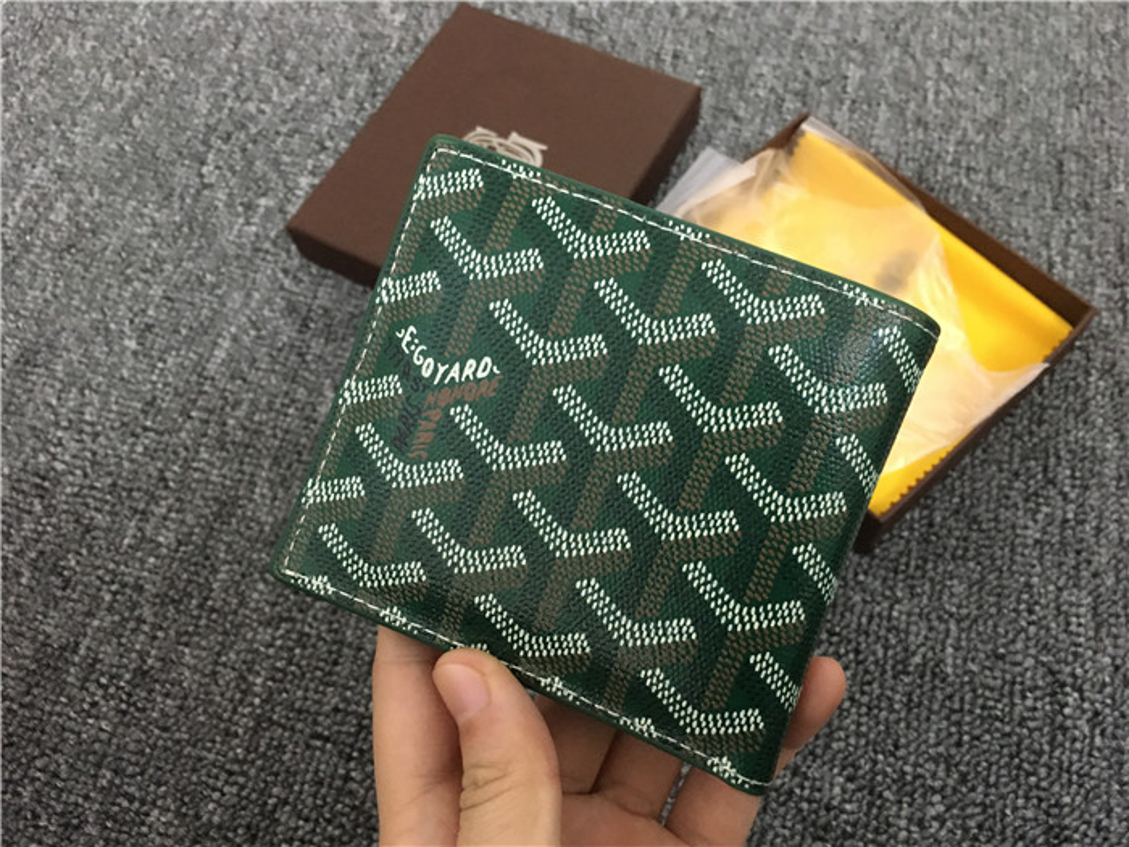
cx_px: 564
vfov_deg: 48.2
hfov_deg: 61.7
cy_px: 424
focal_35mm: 29
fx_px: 946
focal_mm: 4.15
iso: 200
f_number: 2.2
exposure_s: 1/17
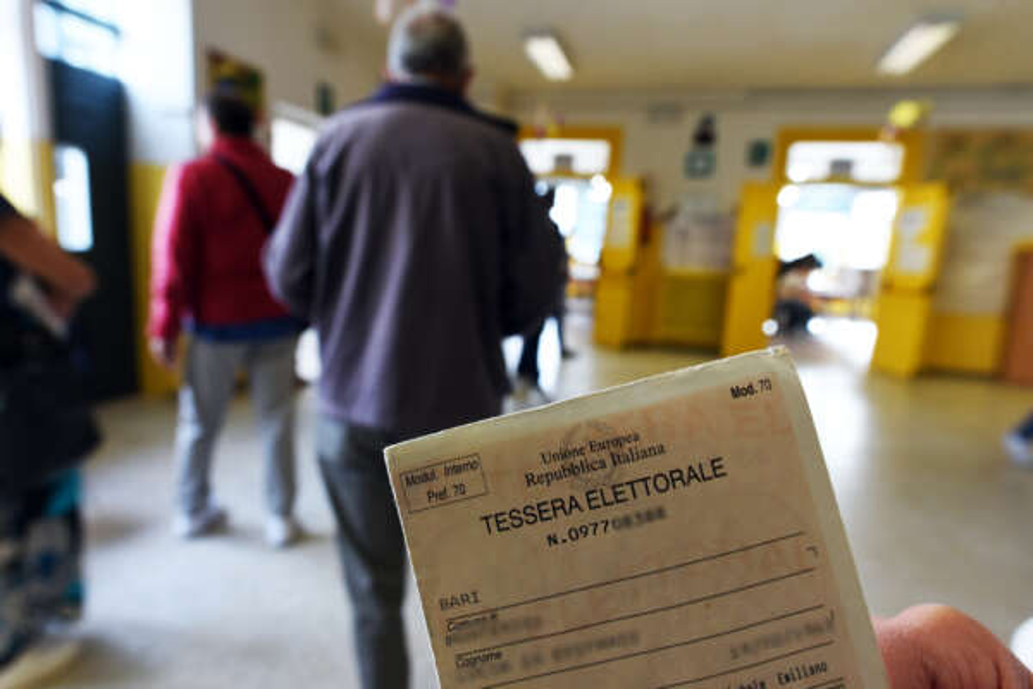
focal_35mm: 20
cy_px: 344
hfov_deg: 84.0
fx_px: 574
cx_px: 516
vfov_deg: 61.9
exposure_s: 1/60
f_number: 5.6
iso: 640
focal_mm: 20
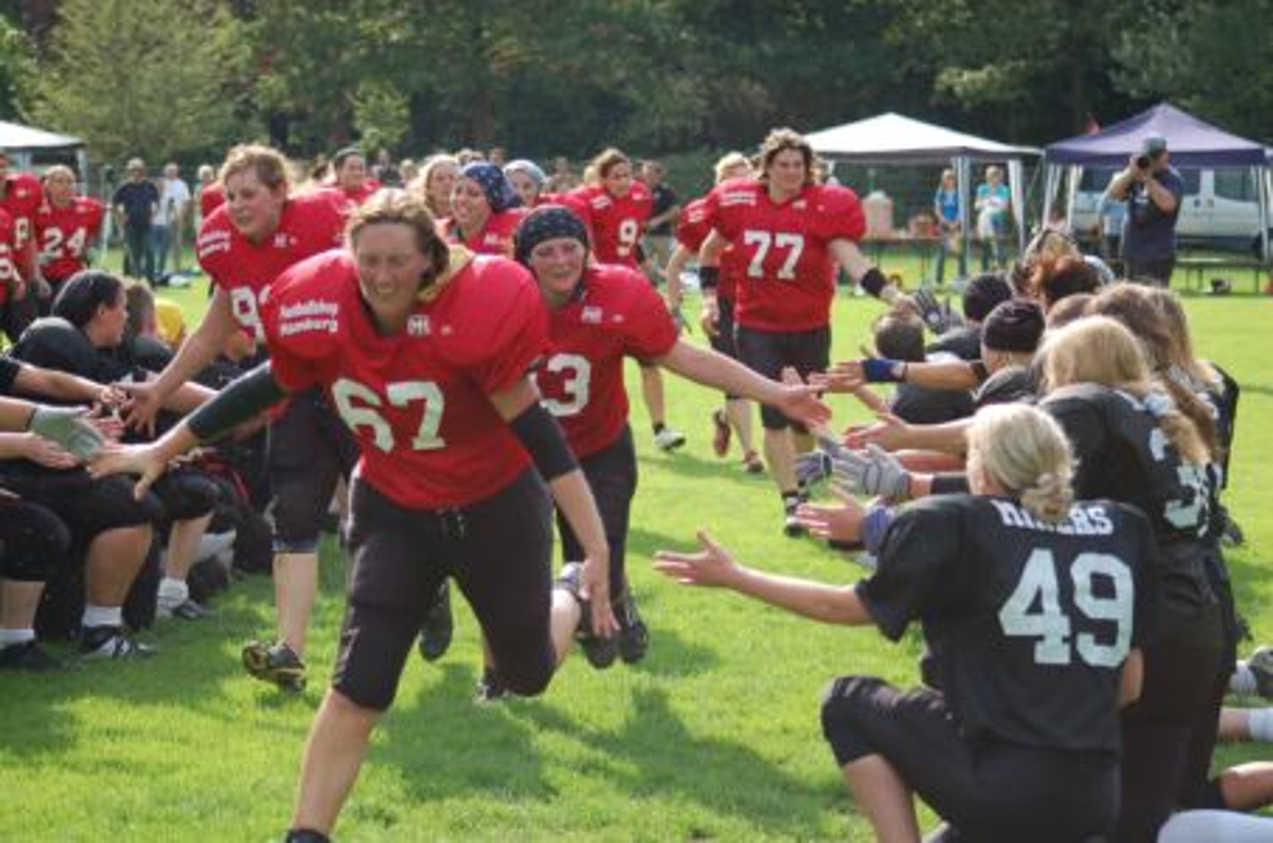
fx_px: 3705
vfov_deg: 13.0
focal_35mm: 105
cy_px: 422
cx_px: 636
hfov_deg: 19.5
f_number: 4
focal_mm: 70
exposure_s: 1/1000
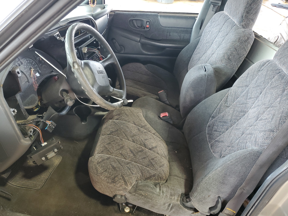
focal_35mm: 26
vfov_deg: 53.1
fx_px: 216
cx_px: 144
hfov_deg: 67.3
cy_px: 108
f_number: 1.5
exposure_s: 1/60.2
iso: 85
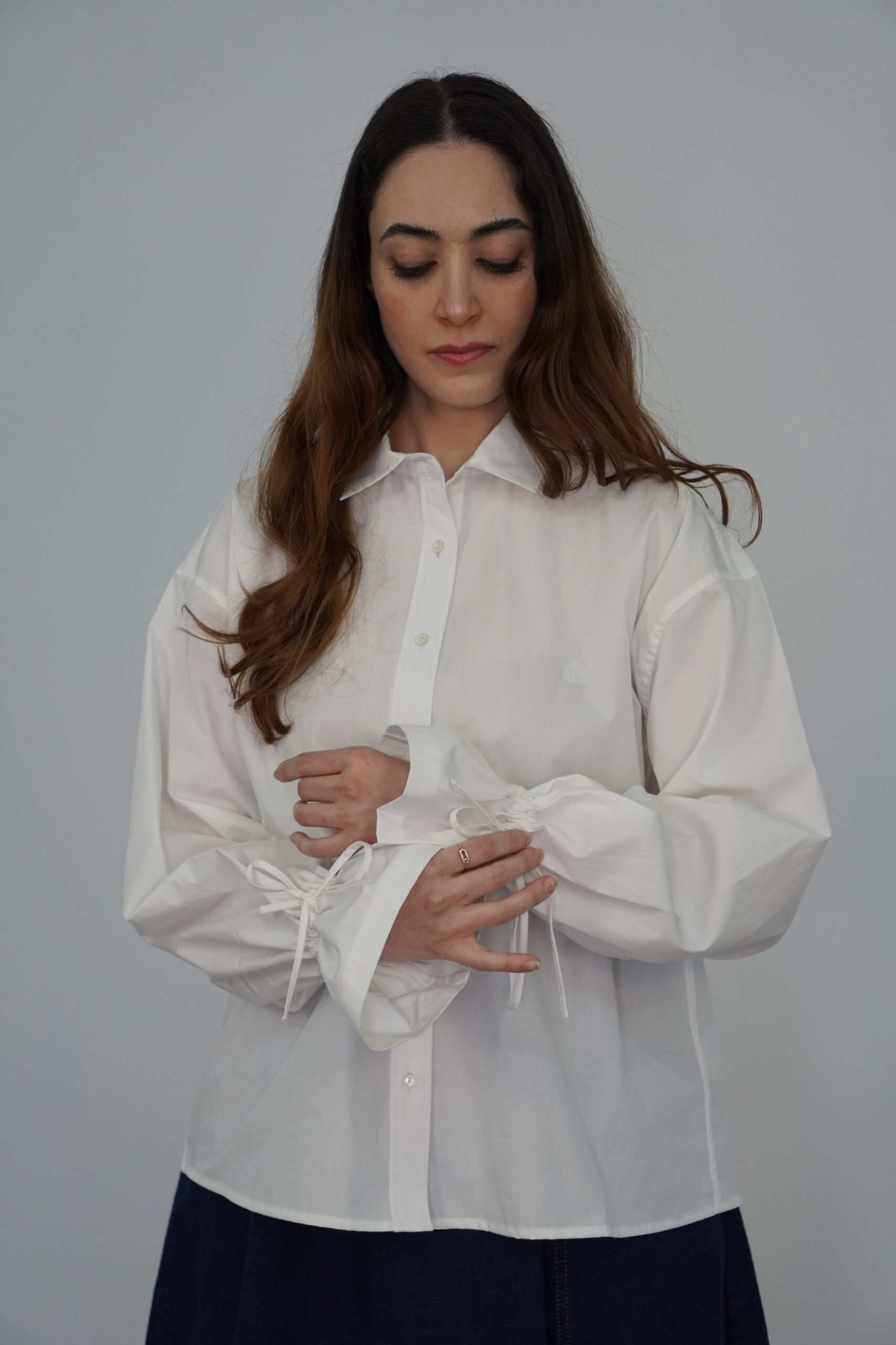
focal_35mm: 82
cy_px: 672
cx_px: 448
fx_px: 3079
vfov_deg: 24.6
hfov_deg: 16.6
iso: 500
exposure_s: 1/160
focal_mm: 55
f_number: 4.5
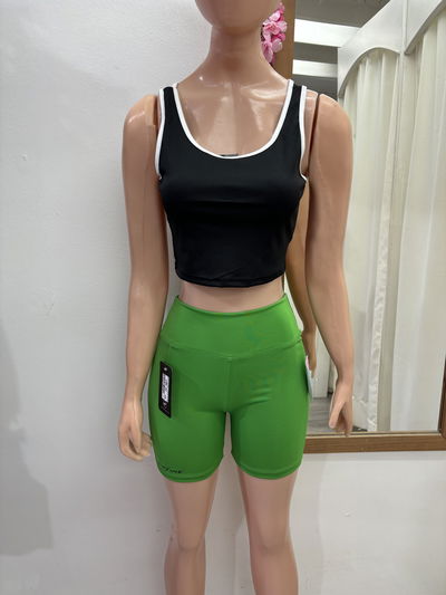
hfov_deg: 53.1
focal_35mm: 26
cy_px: 298
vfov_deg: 67.3
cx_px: 223
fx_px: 446
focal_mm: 5.96
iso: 125
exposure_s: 1/100
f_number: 1.6
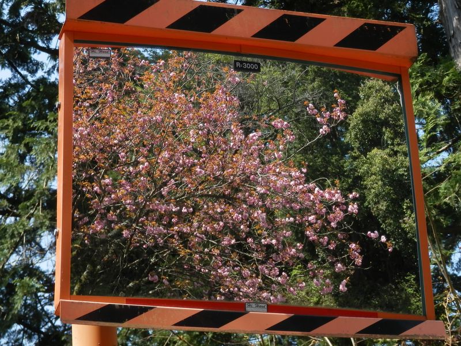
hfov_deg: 22.3
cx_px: 230
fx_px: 1172
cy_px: 173
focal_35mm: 88
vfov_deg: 16.8
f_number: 4.8
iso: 80
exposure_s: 1/160
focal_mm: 15.8
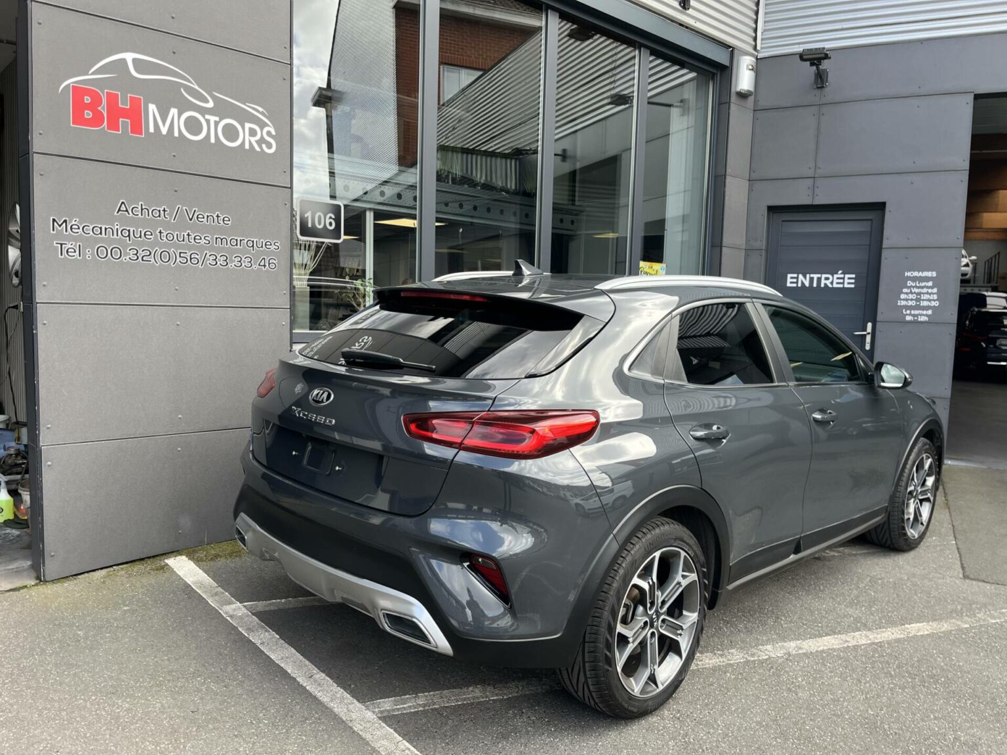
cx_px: 504
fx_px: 756
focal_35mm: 26
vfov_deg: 53.1
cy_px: 378
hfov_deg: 67.3
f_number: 1.6
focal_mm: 5.1
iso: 50
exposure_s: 1/413
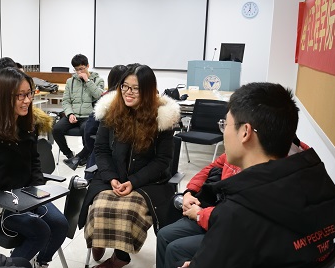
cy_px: 158
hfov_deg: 42.6
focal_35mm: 42
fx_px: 416
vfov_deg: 35.6
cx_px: 87
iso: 1000
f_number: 3.8
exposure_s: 1/30
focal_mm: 20
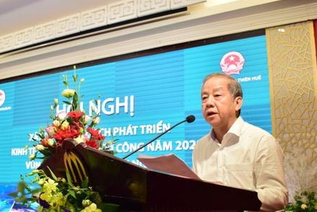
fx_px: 344
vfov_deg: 34.1
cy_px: 134
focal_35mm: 39
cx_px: 145
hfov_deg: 49.5
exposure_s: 1/80
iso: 800
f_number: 4.5
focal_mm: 18
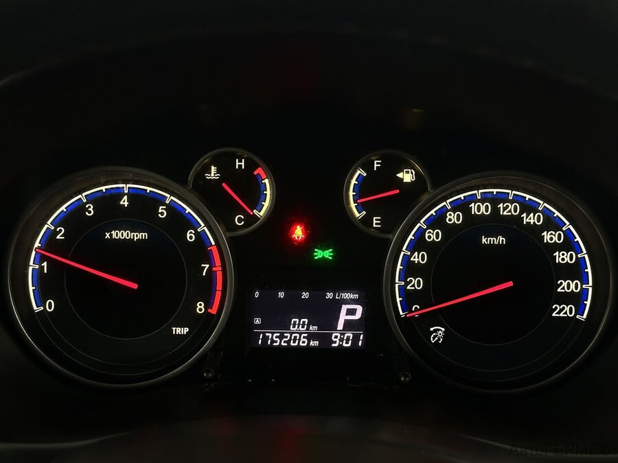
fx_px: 857
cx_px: 309
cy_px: 232
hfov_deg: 39.7
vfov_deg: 30.3
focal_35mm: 48
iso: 200
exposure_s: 1/50
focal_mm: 6.86
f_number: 1.78
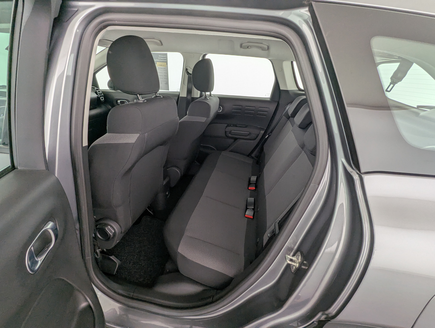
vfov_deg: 78.2
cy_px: 164
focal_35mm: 16
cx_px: 218
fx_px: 201
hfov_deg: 94.4
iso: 74
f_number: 2.2
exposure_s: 1/102
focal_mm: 2.35
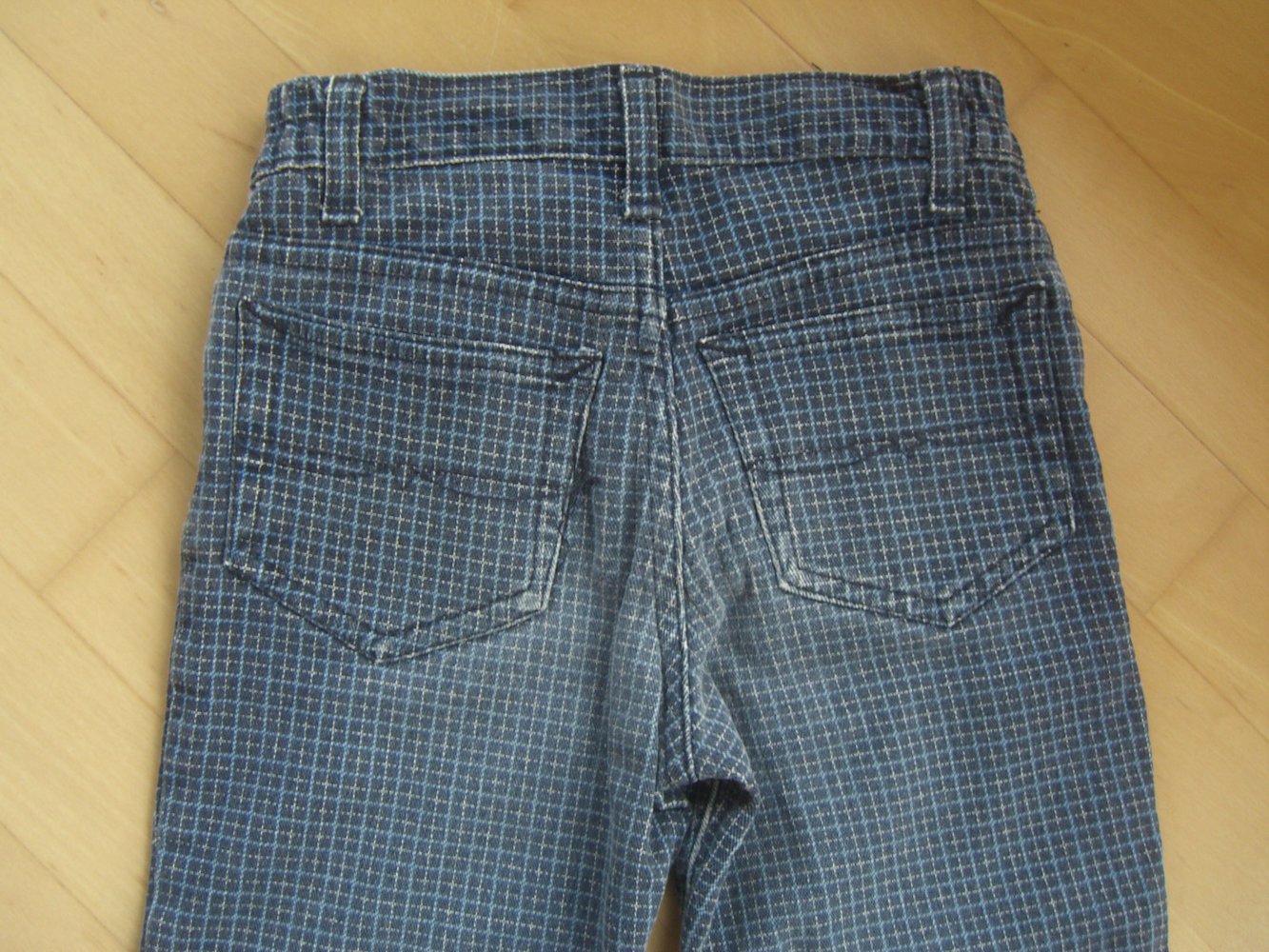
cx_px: 634
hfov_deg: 49.0
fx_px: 1393
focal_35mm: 38
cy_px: 476
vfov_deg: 37.7
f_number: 2.8
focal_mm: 7.9
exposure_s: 1/8
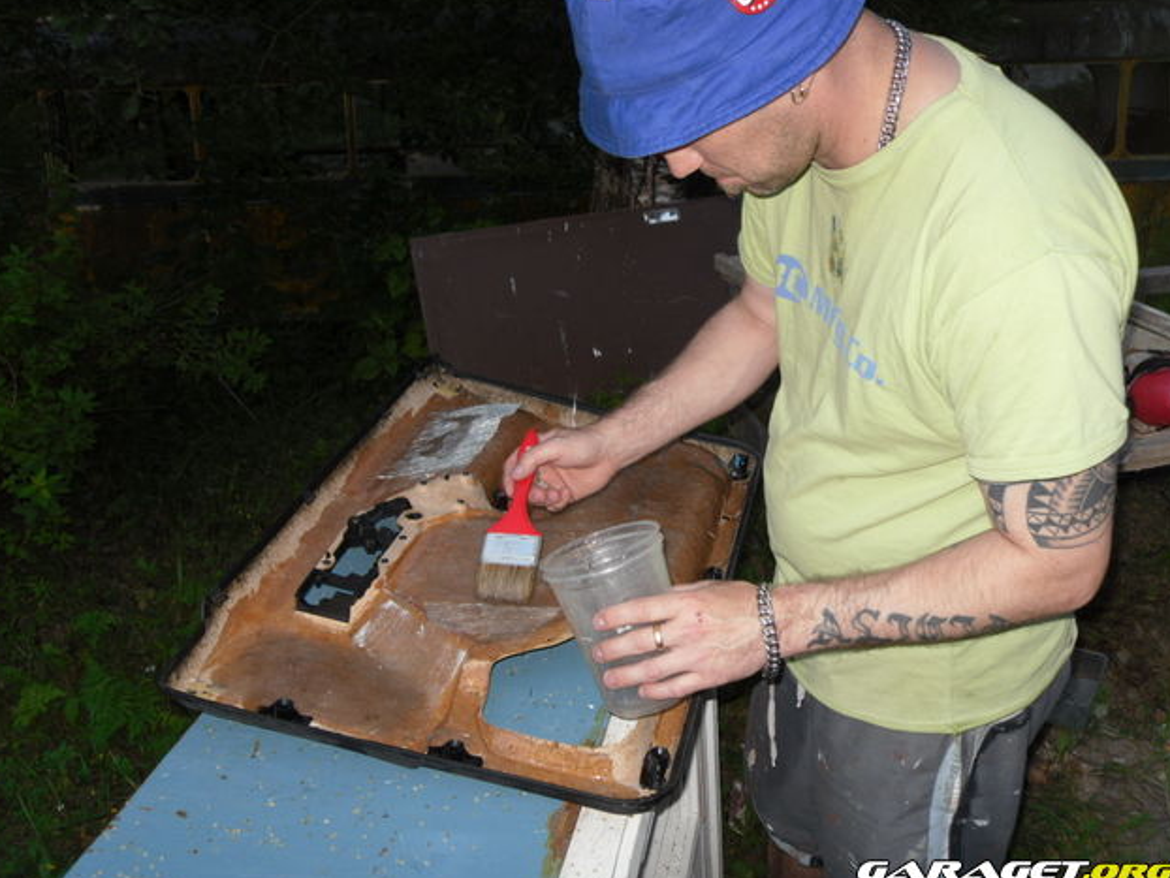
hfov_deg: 51.3
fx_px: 1217
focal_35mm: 36
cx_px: 577
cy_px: 438
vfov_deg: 39.7
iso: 80
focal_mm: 6.3
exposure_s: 1/45
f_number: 3.5
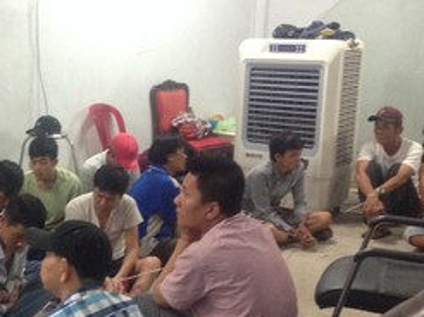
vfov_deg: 23.2
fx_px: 771
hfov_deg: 30.3
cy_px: 191
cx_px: 112
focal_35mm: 63
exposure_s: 1/20
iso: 320
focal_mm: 4.12
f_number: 2.4
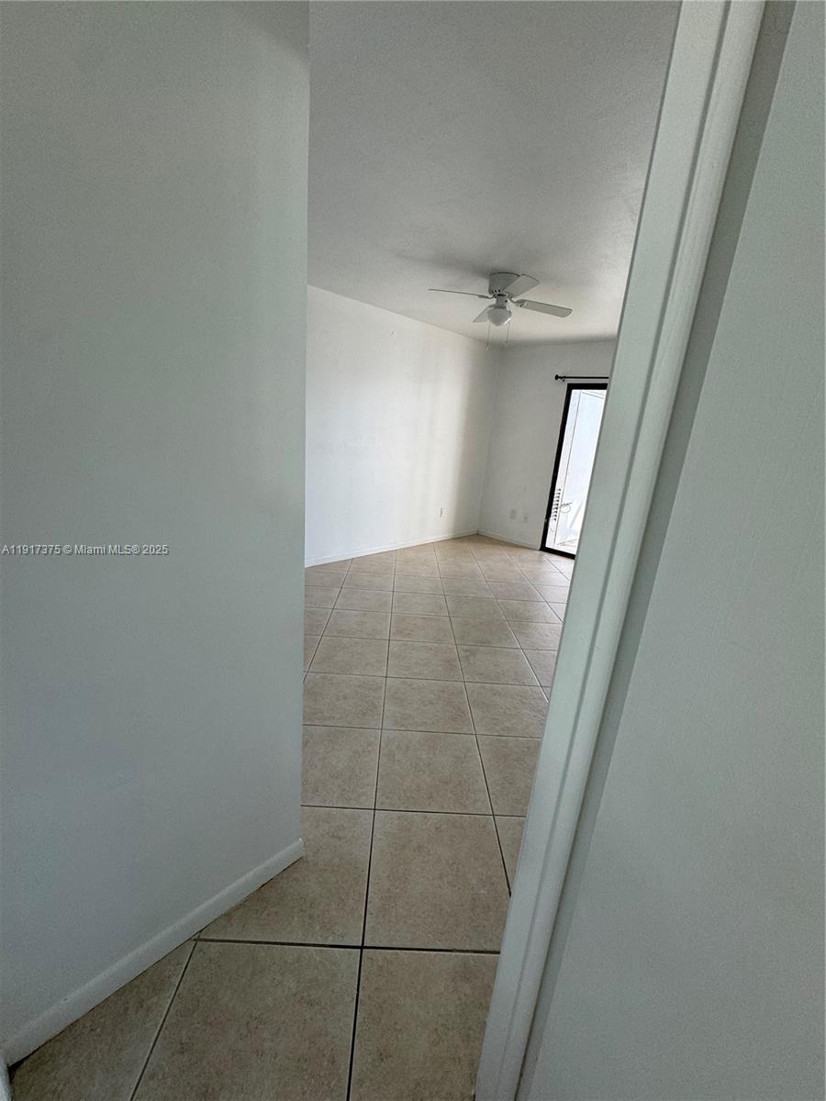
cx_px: 413
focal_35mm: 14
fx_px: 445
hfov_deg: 85.7
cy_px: 550
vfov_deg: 102.1
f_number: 2.2
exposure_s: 1/120
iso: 100
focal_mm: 2.22
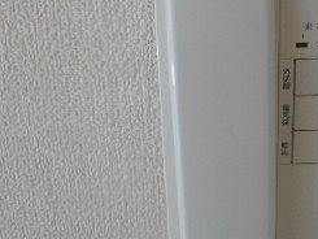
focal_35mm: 68
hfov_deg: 28.1
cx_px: 239
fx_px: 625
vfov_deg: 21.6
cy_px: 114
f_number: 3.2
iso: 125
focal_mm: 4.6
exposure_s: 1/30
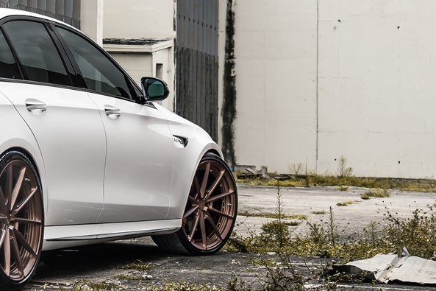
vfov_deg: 11.1
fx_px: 1489
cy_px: 24
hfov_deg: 16.2
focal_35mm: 123
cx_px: -32
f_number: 5
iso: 160
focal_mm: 38
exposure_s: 1/160
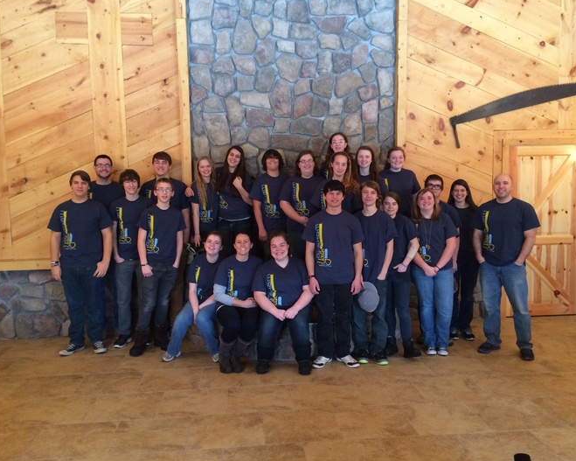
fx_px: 545
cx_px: 291
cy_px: 229
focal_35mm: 32
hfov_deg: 55.7
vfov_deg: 45.8
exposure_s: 1/30
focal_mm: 4.12
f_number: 2.2
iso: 250
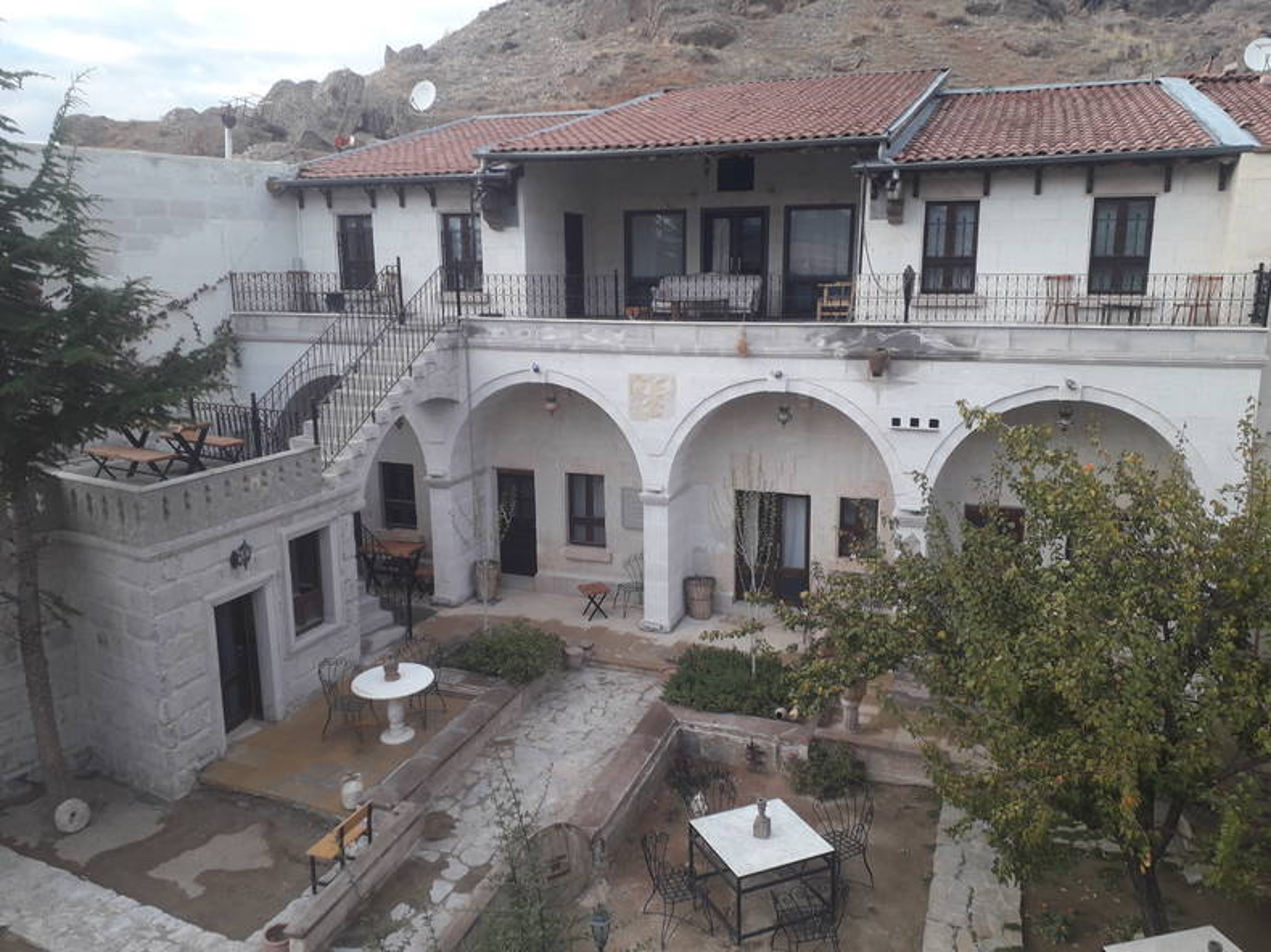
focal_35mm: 27
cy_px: 476
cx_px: 636
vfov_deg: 51.3
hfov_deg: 65.3
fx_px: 991
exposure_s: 1/145
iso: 40
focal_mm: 3.6
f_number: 1.9
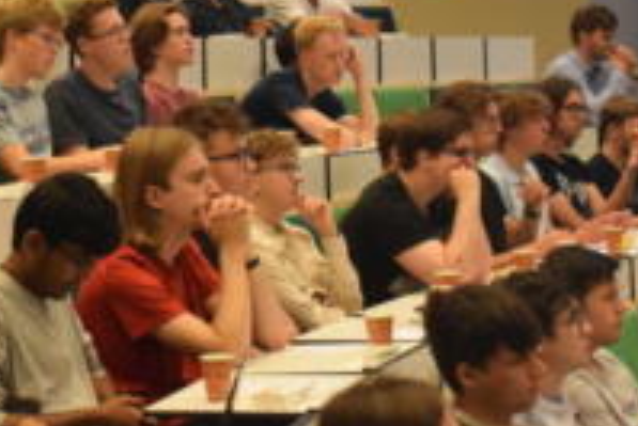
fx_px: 2004
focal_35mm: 113
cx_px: 87
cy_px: -27
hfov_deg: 17.9
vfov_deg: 12.0
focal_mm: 30
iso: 3200
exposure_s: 1/200
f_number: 5.6
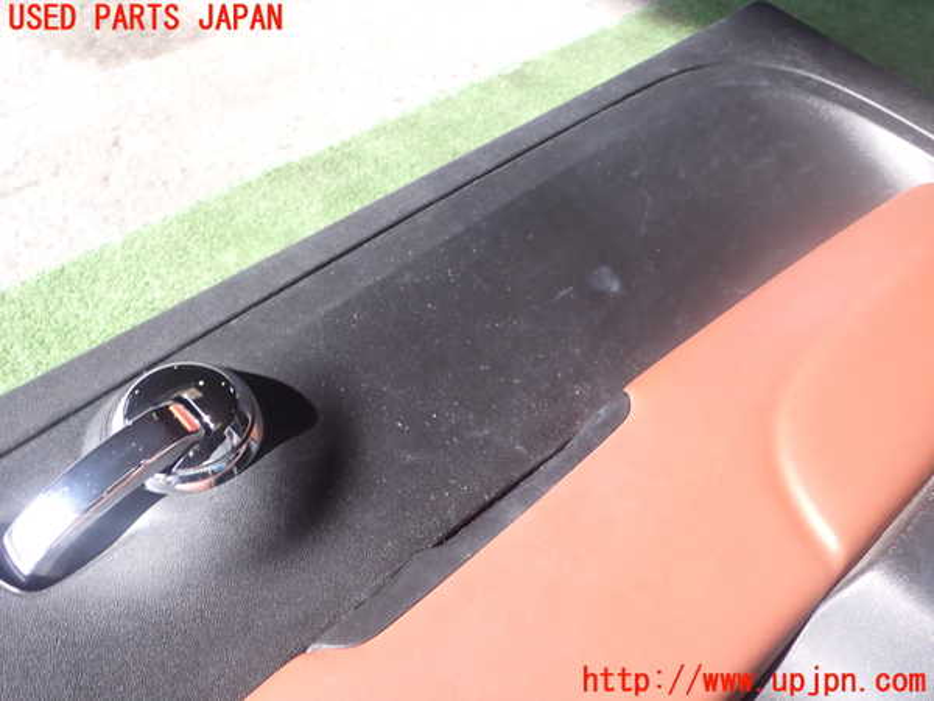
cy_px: 350
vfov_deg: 46.8
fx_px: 809
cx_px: 467
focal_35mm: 30
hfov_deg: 60.0
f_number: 6.3
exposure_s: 1/30
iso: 100
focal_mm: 5.4
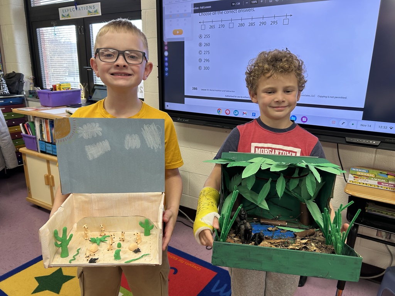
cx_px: 198
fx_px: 297
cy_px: 148
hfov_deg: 67.3
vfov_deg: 53.1
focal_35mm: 26
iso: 100
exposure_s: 1/120
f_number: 1.5
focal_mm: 5.7
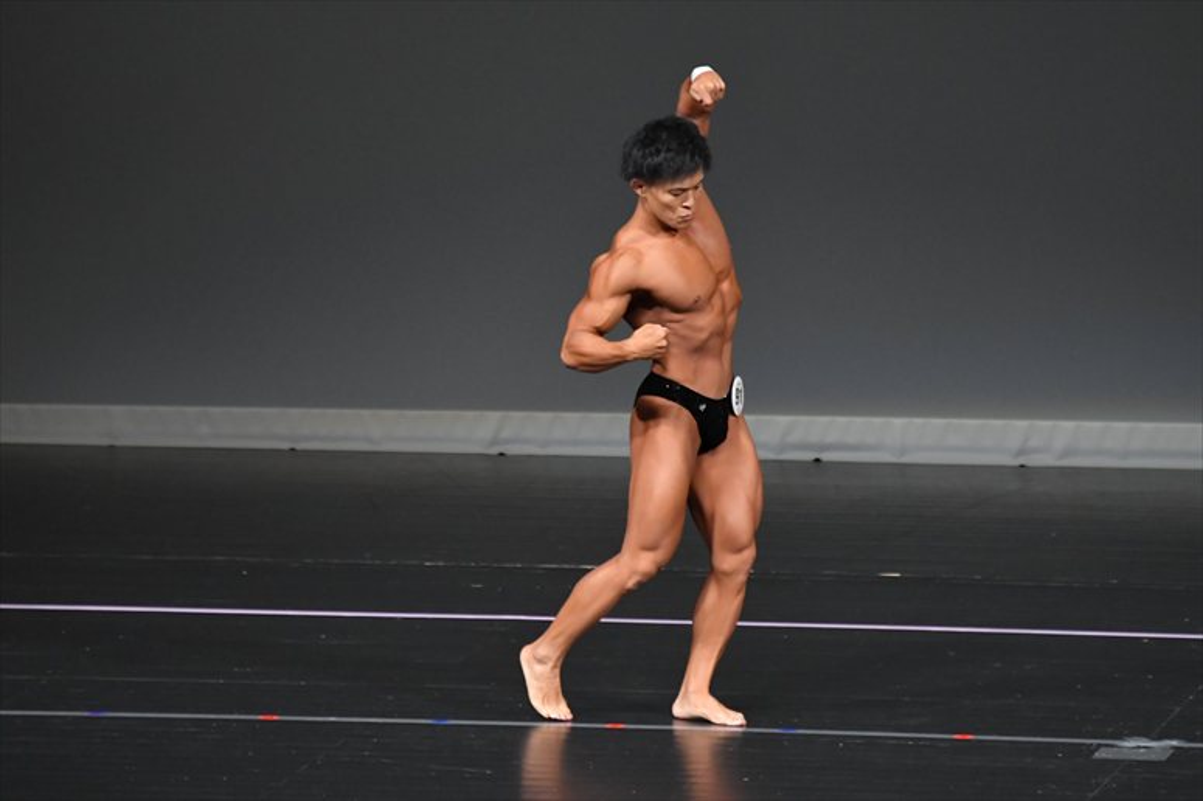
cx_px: 602
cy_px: 400
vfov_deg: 3.7
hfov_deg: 5.5
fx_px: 12525
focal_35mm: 375
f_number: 5.6
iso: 4000
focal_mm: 250
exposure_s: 1/400
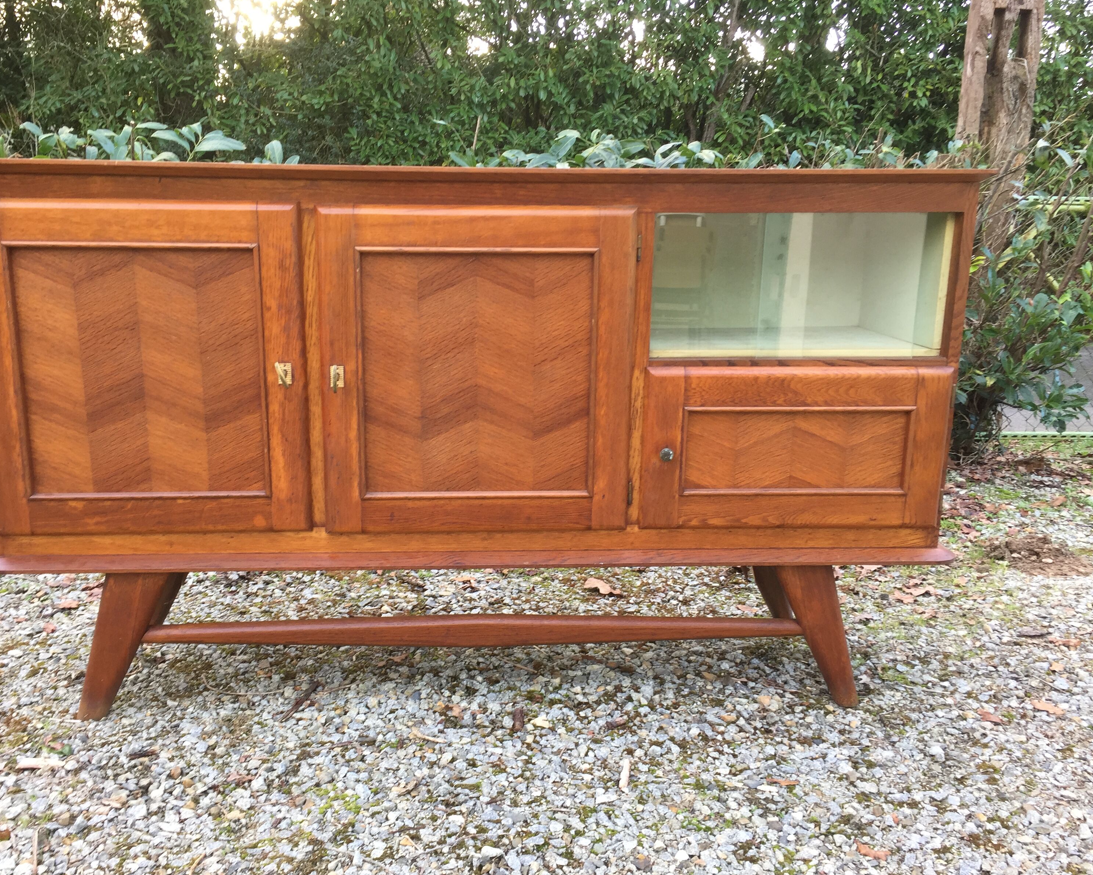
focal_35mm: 31
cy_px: 445
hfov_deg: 57.1
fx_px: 1003
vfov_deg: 47.1
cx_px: 499
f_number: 2.2
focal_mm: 4.15
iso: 32
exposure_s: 1/50
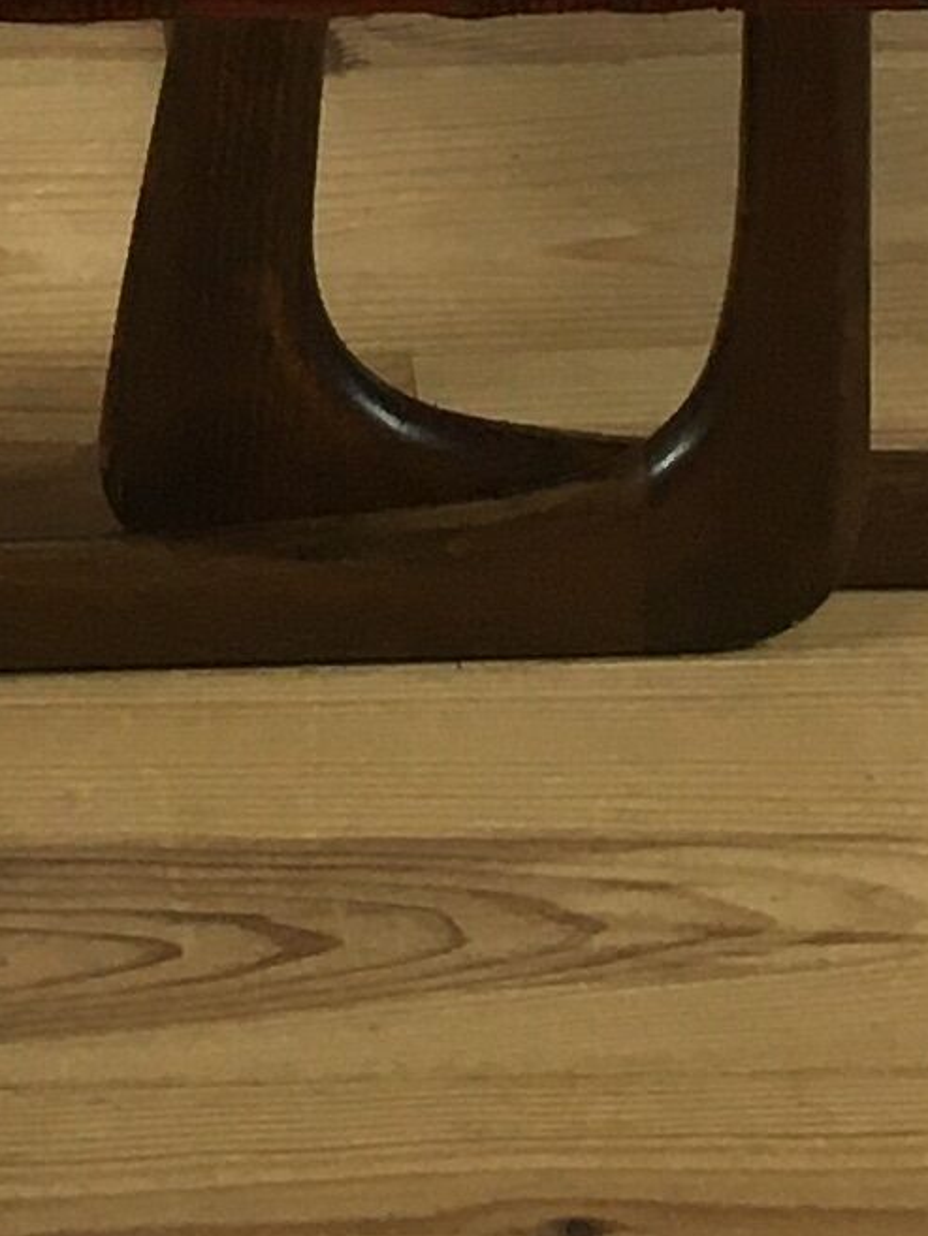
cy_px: -944
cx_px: -90
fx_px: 6360
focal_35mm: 178
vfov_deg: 10.5
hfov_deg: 8.3
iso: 40
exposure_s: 1/33
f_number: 2.2
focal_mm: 4.15
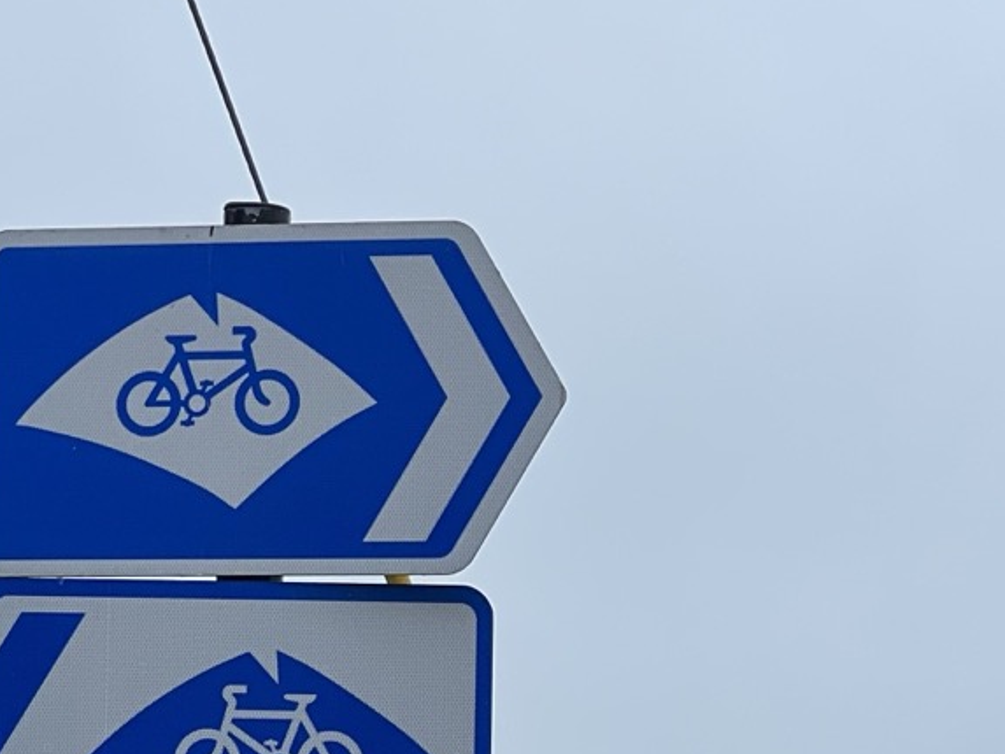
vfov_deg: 11.5
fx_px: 3746
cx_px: 630
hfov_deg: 15.3
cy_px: 615
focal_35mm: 129
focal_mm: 9
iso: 32
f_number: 2.8
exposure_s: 1/477
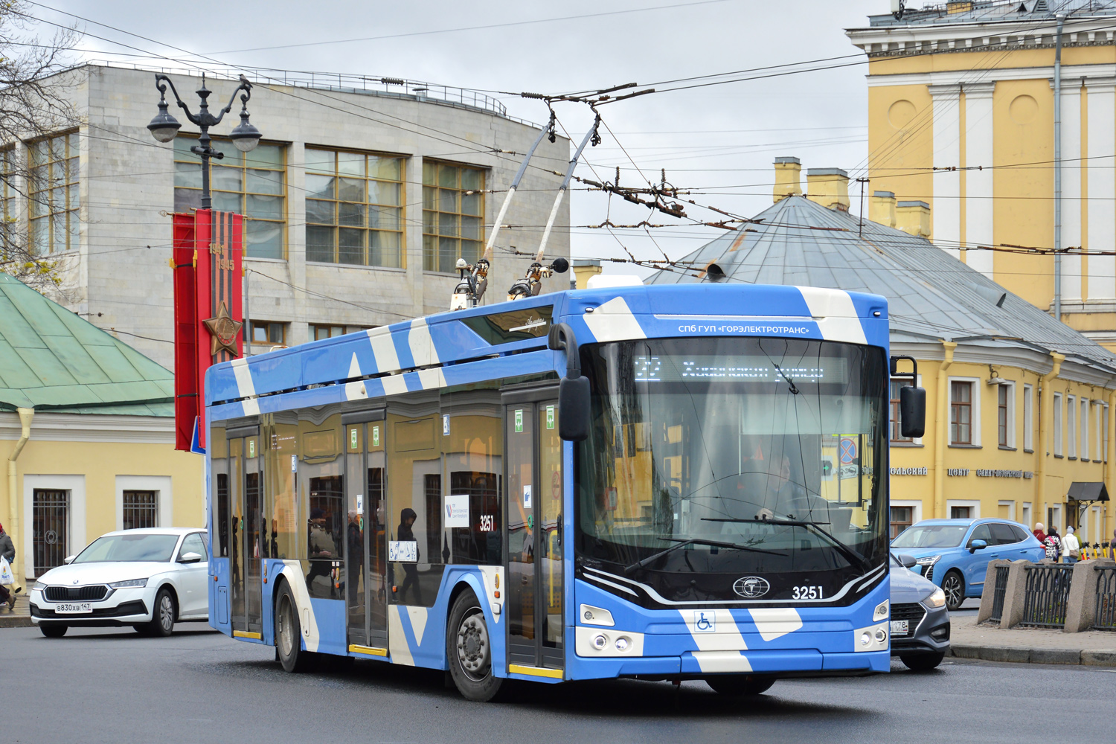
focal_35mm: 93
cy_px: 372
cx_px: 558
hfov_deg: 21.9
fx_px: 2883
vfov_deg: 14.7
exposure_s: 1/500
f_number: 5.6
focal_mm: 62
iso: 200
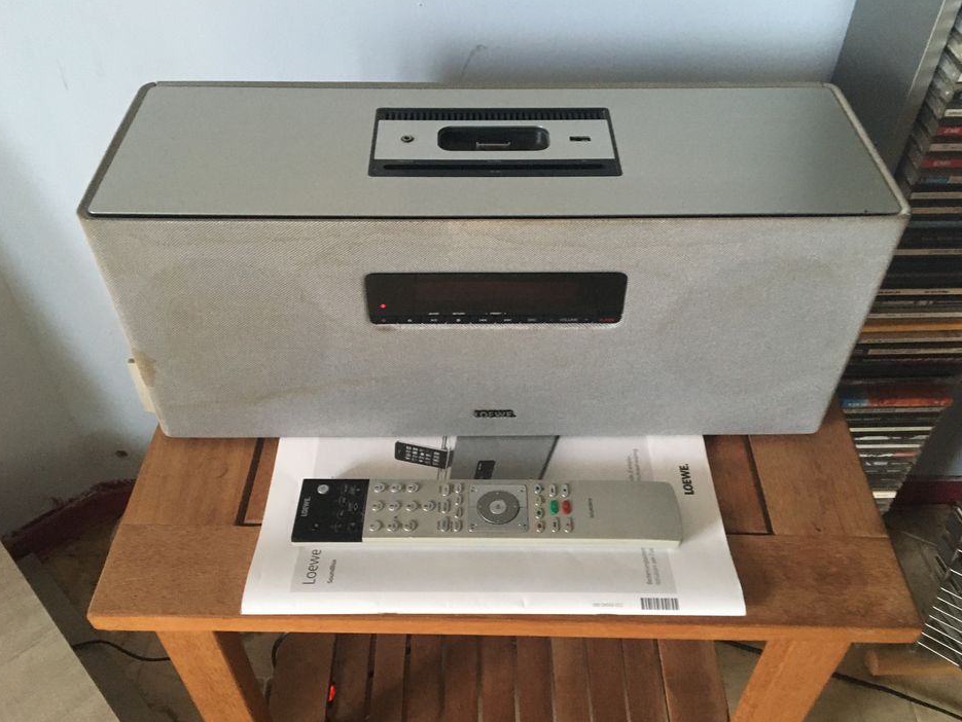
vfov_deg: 45.5
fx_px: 862
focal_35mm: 31
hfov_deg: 58.3
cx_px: 489
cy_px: 376
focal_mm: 4.15
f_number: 2.2
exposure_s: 1/20
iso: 200
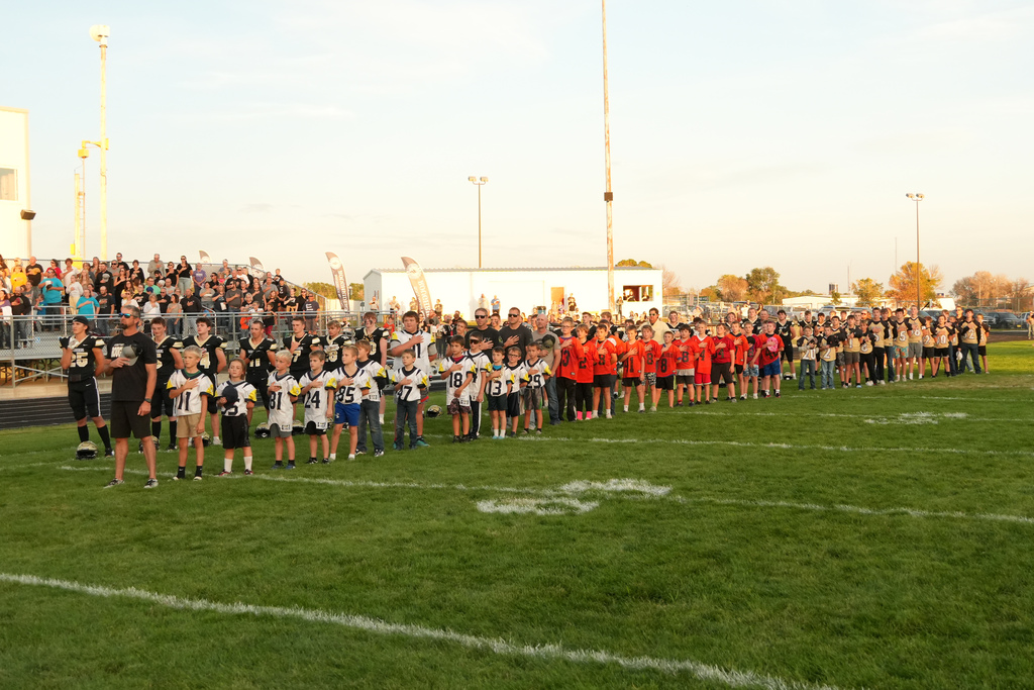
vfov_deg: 34.2
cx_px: 517
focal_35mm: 39
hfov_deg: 49.5
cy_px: 345
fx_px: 1120
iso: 1600
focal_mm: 26
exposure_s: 1/800
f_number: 5.6
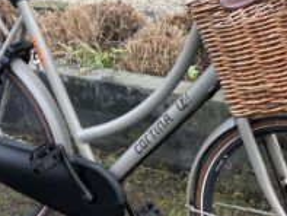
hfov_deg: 24.6
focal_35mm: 79
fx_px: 655
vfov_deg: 18.7
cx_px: 191
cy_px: 124
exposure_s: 1/136
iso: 32
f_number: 1.6
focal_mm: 5.96
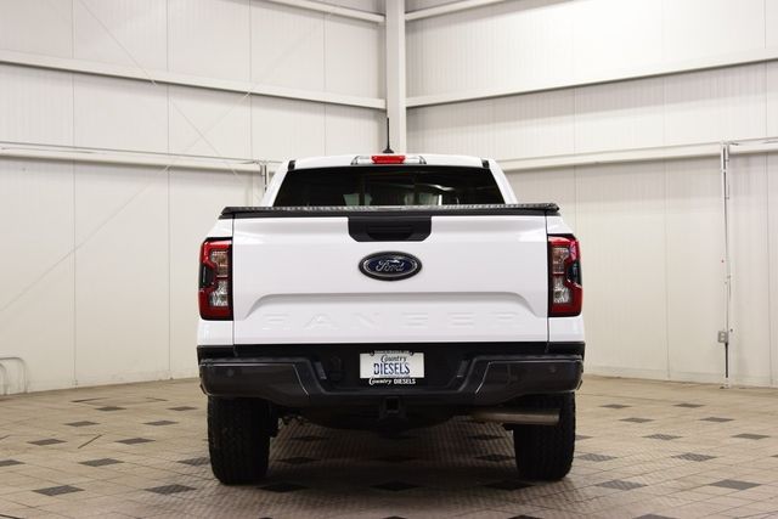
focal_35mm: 57
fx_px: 1232
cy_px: 260
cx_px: 389
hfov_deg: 35.0
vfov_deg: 23.8
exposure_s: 1/30
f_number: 7.1
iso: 640
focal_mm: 38
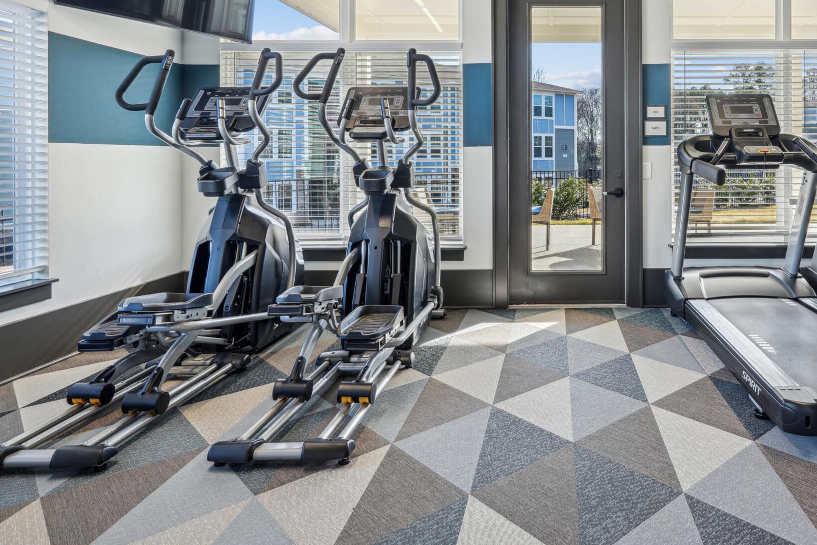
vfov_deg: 50.1
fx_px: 567
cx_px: 574
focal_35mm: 25
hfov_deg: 68.5
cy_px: 170
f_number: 11
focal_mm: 16
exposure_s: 1/13
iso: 100
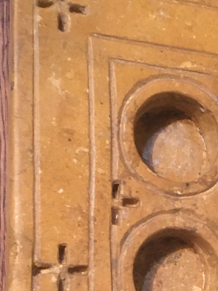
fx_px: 655
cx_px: 263
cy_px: 284
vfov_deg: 24.0
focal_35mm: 78
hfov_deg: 17.9
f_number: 2.2
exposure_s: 1/17
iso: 500
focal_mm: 4.15
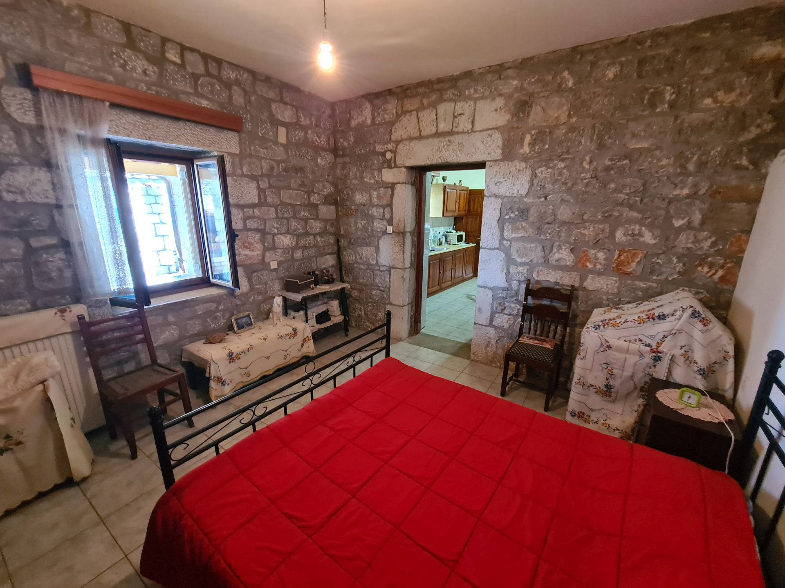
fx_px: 295
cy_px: 294
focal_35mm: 13
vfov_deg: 89.9
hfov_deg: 106.2
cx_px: 392
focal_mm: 2.2
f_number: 2.2
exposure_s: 1/33
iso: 640
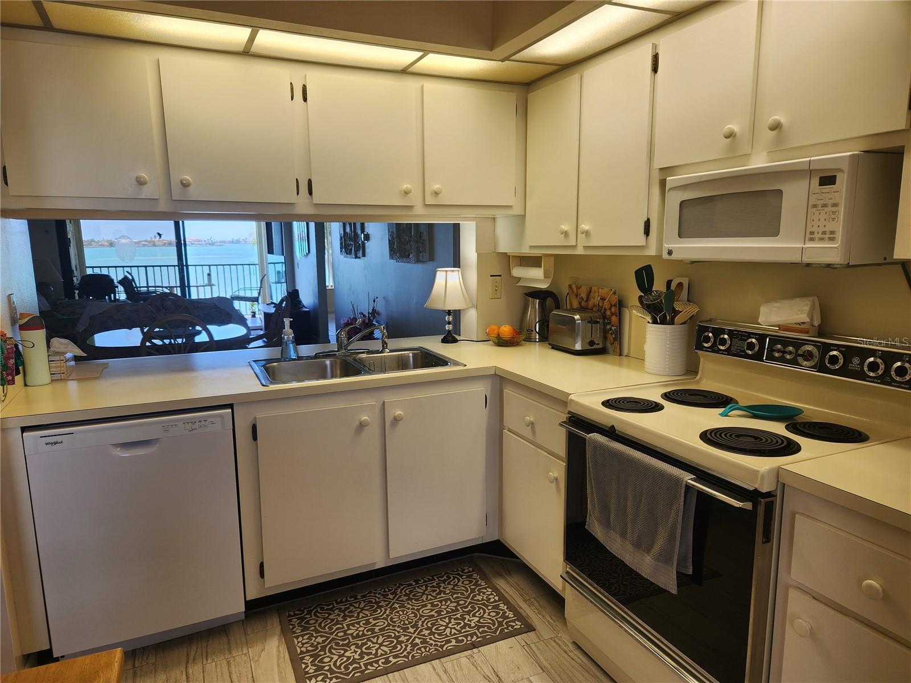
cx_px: 456
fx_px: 605
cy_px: 342
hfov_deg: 73.9
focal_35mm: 23
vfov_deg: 58.9
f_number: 1.8
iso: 20
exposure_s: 1/120
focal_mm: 5.4
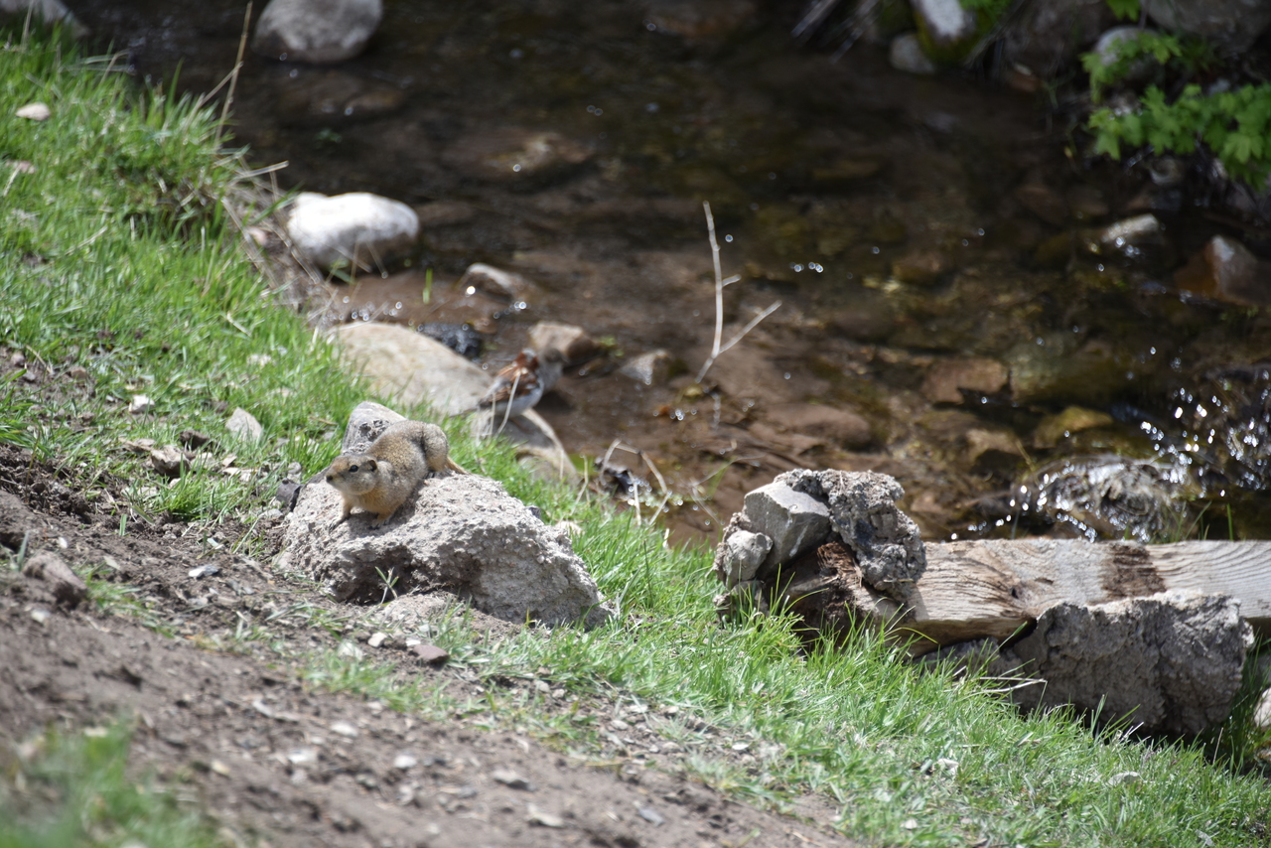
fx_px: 10593
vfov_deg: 4.6
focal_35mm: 300
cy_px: 424
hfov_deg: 6.9
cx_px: 636
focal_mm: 300
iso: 200
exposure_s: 1/640
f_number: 5.6
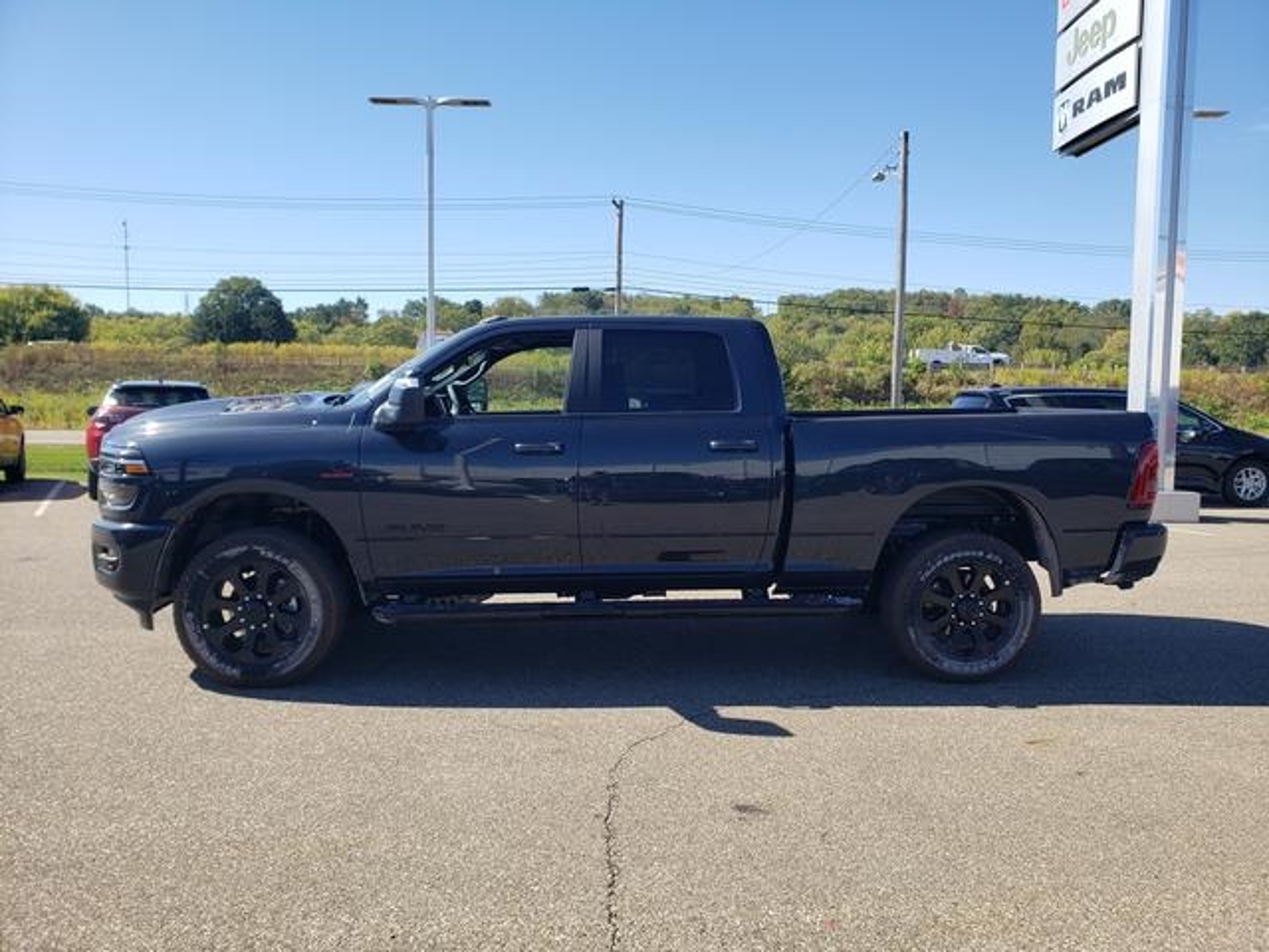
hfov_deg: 67.3
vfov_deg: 53.1
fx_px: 953
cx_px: 634
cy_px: 476
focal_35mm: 26
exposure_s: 1/887
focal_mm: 4.3
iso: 50
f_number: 2.4
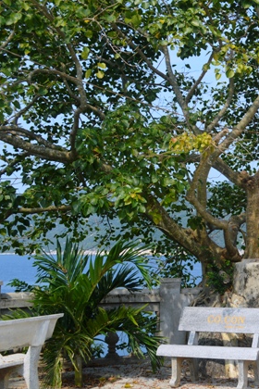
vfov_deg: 31.4
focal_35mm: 64
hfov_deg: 20.1
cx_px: 295
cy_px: 194
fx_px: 691
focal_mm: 28
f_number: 8
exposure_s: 1/250
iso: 100
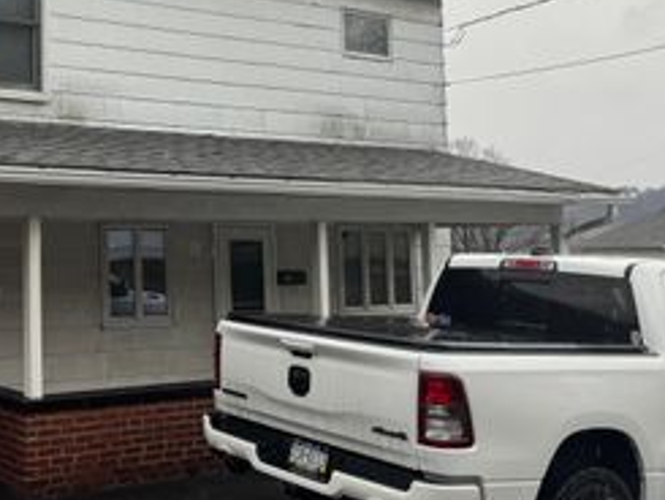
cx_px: 0
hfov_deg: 35.2
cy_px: 167
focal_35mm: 49
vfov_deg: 29.5
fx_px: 942
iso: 80
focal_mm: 6.76
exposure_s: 1/495
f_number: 1.78
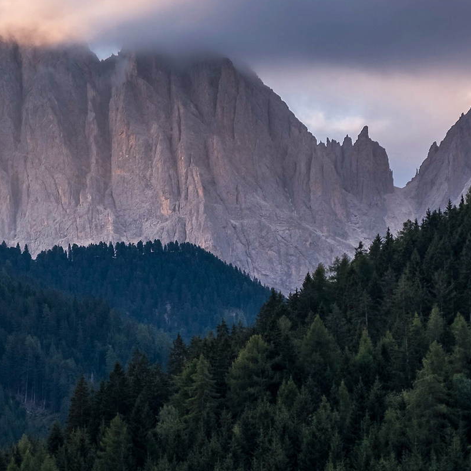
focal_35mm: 150
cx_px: 166
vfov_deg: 11.6
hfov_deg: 11.6
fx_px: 2309
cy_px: 321
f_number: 8
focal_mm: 39
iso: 200
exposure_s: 1/50
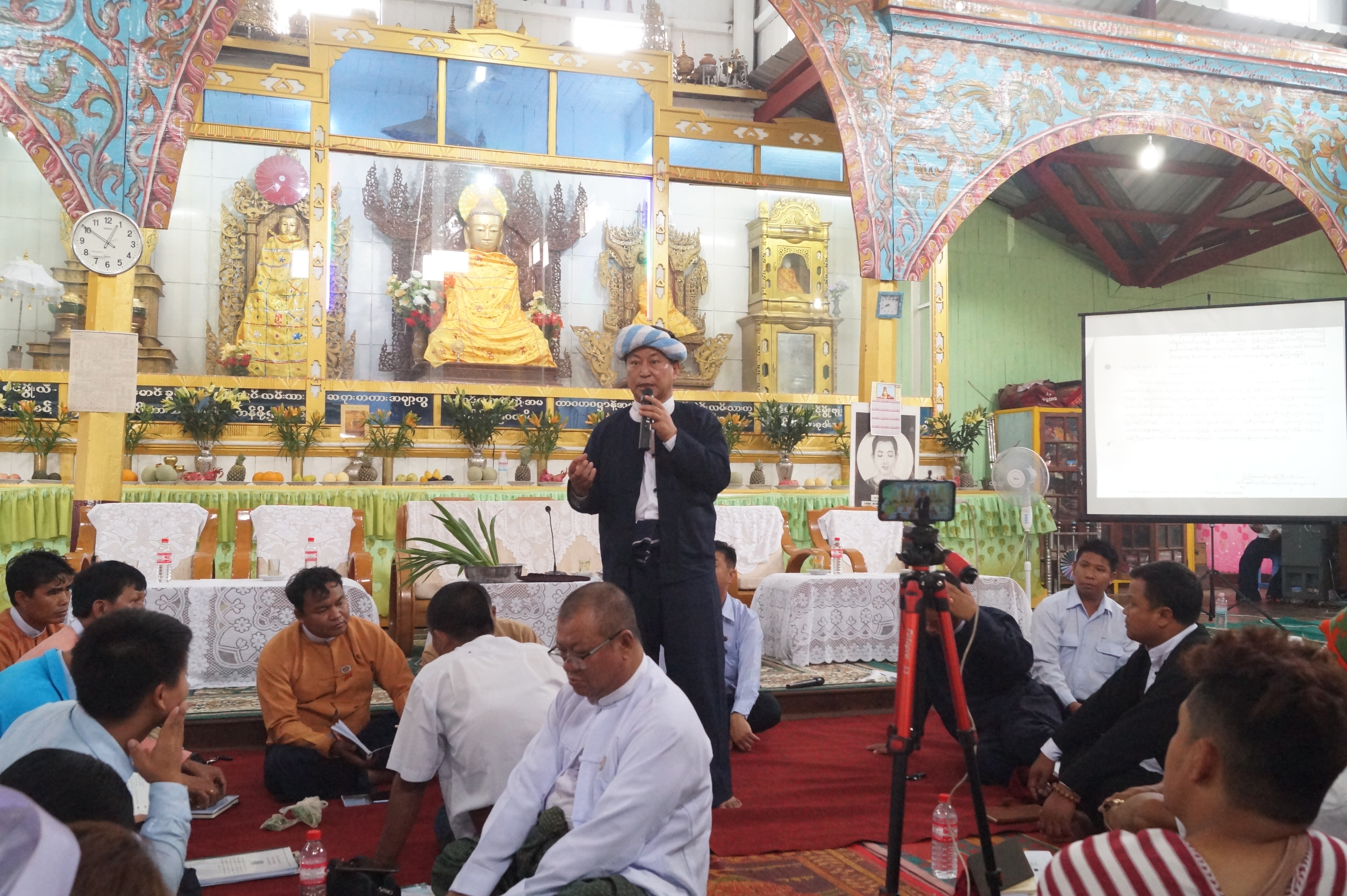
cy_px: 448
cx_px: 674
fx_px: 1122
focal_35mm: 30
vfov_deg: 43.5
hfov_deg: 62.0
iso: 3200
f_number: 7.1
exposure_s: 1/40
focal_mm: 20
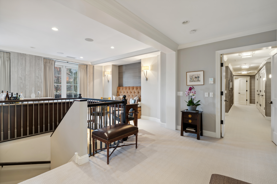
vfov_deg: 73.7
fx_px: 123
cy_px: 92
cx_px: 138
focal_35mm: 16
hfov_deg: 96.7
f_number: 7.1
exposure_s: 1/5
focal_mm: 16
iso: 320
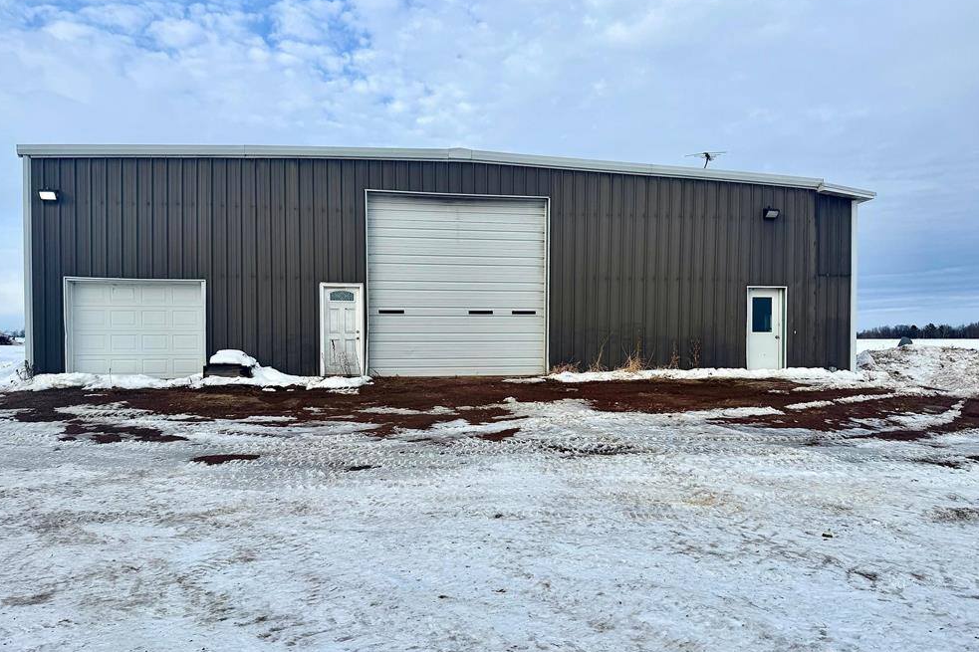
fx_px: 707
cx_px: 487
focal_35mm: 26
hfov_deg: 69.4
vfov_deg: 49.4
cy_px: 367
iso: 80
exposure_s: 1/3279
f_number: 1.78
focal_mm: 6.76
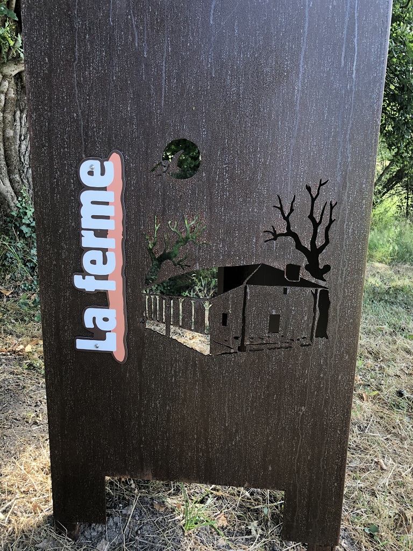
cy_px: 276
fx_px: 445
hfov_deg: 49.7
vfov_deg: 63.4
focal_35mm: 28
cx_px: 206
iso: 64
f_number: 1.8
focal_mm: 3.99
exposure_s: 1/120
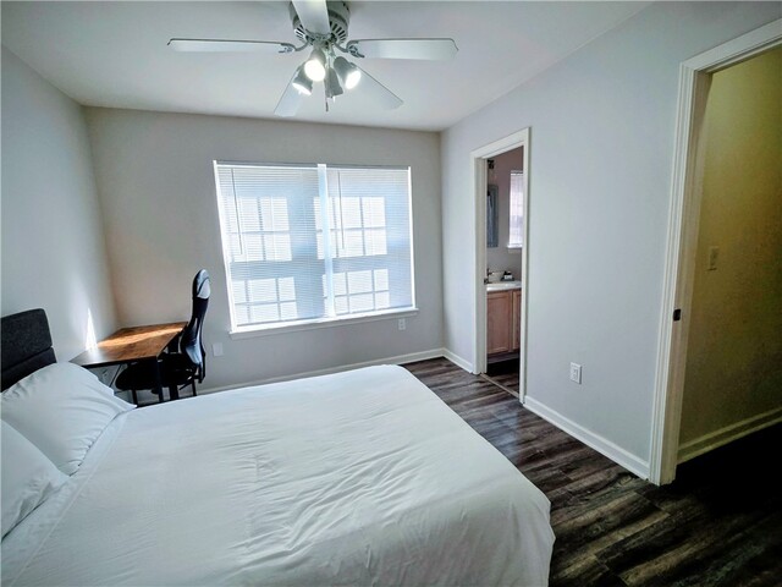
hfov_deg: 106.2
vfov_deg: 89.9
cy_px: 294
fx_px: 294
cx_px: 391
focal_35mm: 13
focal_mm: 2.2
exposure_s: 1/171
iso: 50
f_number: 2.2
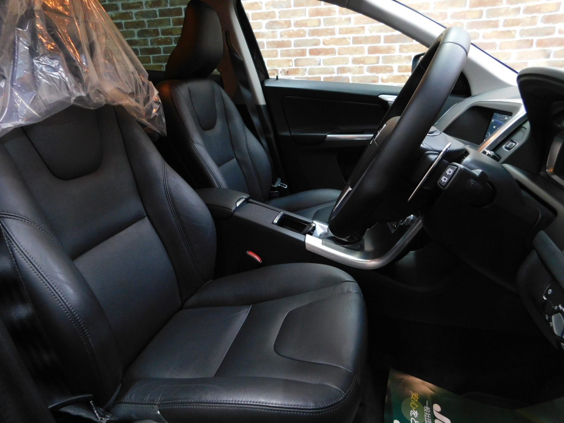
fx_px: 375
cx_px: 282
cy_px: 212
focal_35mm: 23
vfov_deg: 58.9
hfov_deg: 73.9
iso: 400
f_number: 3
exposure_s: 1/20
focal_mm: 4
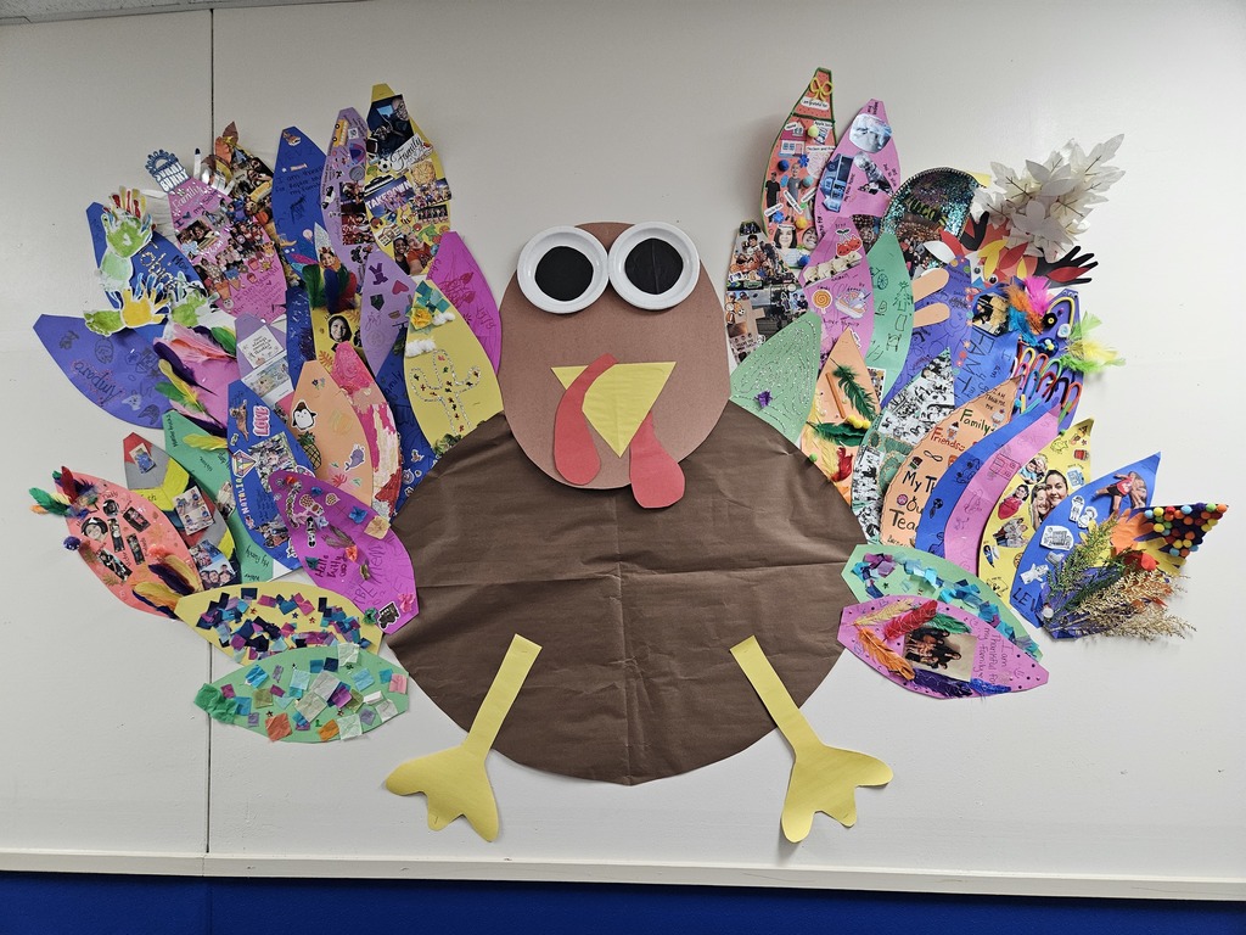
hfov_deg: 73.9
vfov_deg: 58.9
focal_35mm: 23
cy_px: 468
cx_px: 623
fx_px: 828
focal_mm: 5.4
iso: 500
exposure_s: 1/120
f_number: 1.8
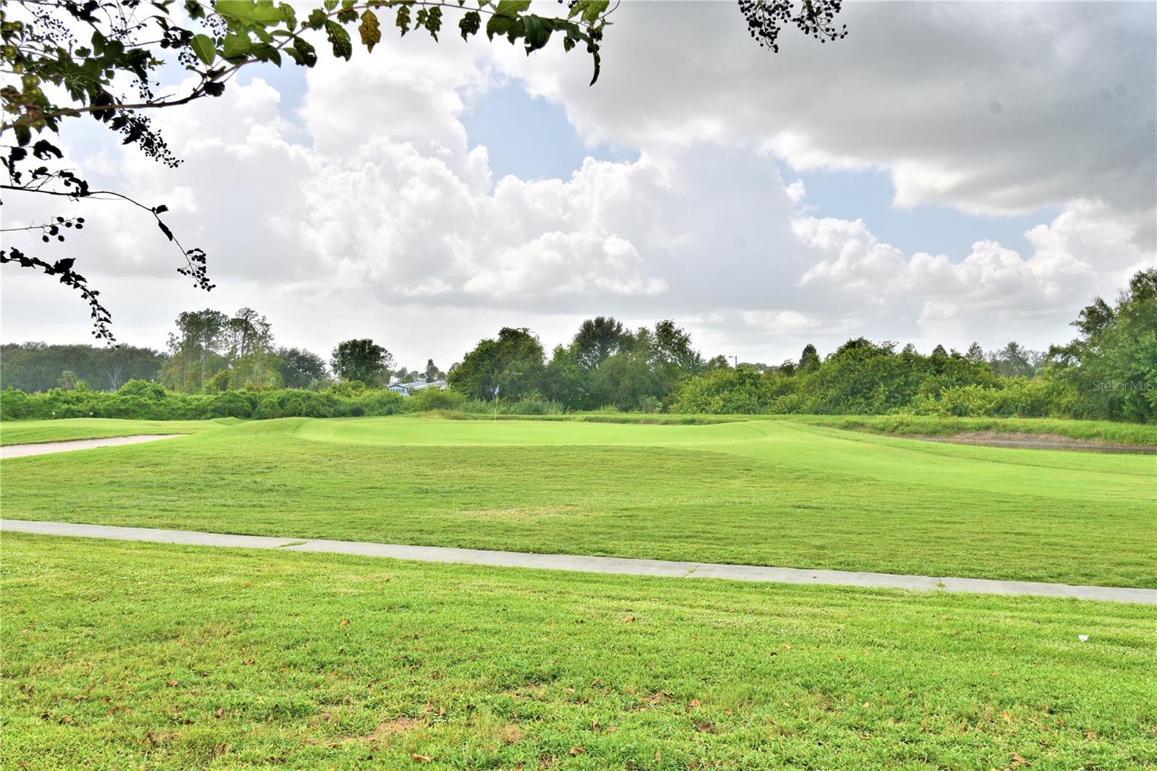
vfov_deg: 43.6
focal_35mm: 30
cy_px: 386
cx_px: 578
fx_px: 964
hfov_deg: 61.9
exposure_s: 1/250
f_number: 10
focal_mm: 20
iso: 100
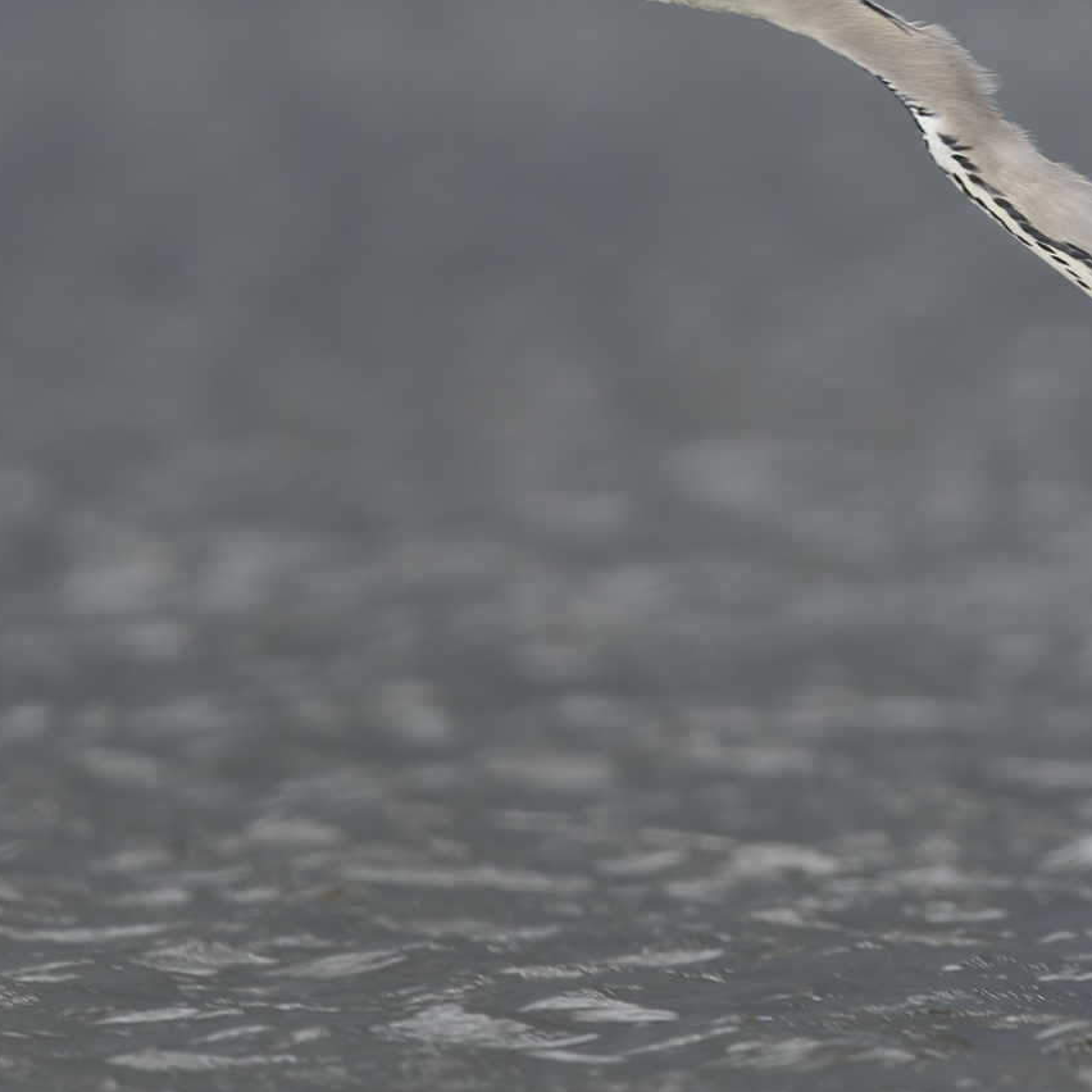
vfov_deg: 0.9
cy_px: 212
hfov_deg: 0.9
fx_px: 72558
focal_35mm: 2033
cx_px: 1284
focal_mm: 850
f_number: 5.6
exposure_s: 1/800
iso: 1250
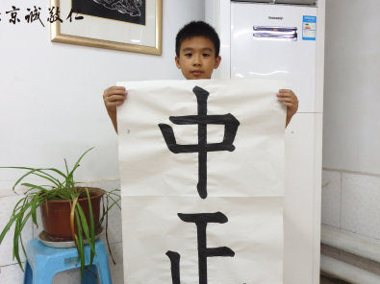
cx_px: 190
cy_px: 147
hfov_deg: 58.4
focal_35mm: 31
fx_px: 340
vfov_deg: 45.4
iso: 200
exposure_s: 1/30
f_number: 3
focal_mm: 4.5
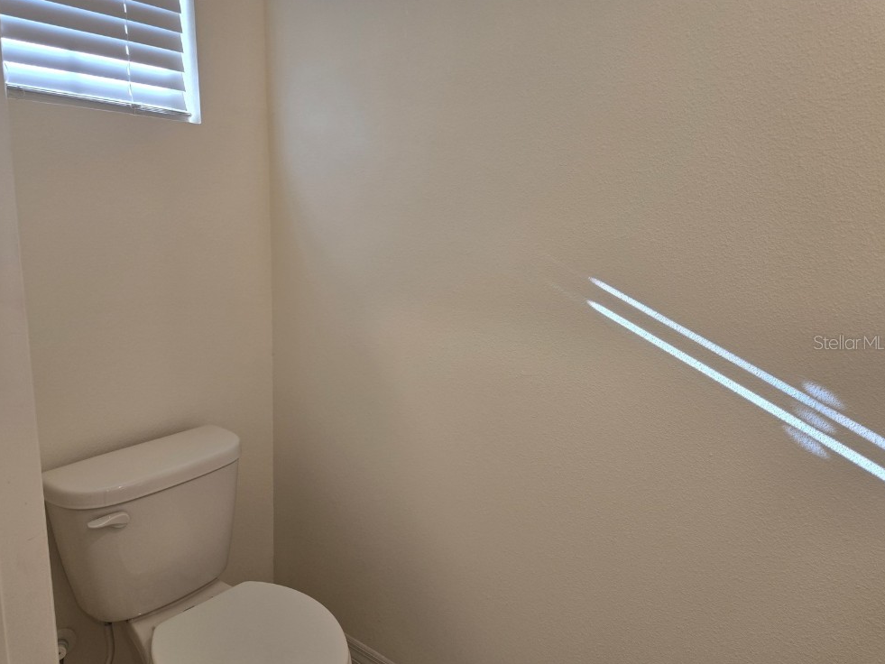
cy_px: 342
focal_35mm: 24
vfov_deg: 56.8
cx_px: 437
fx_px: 614
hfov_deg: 71.6
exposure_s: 1/120
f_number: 1.8
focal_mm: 5.4
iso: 80
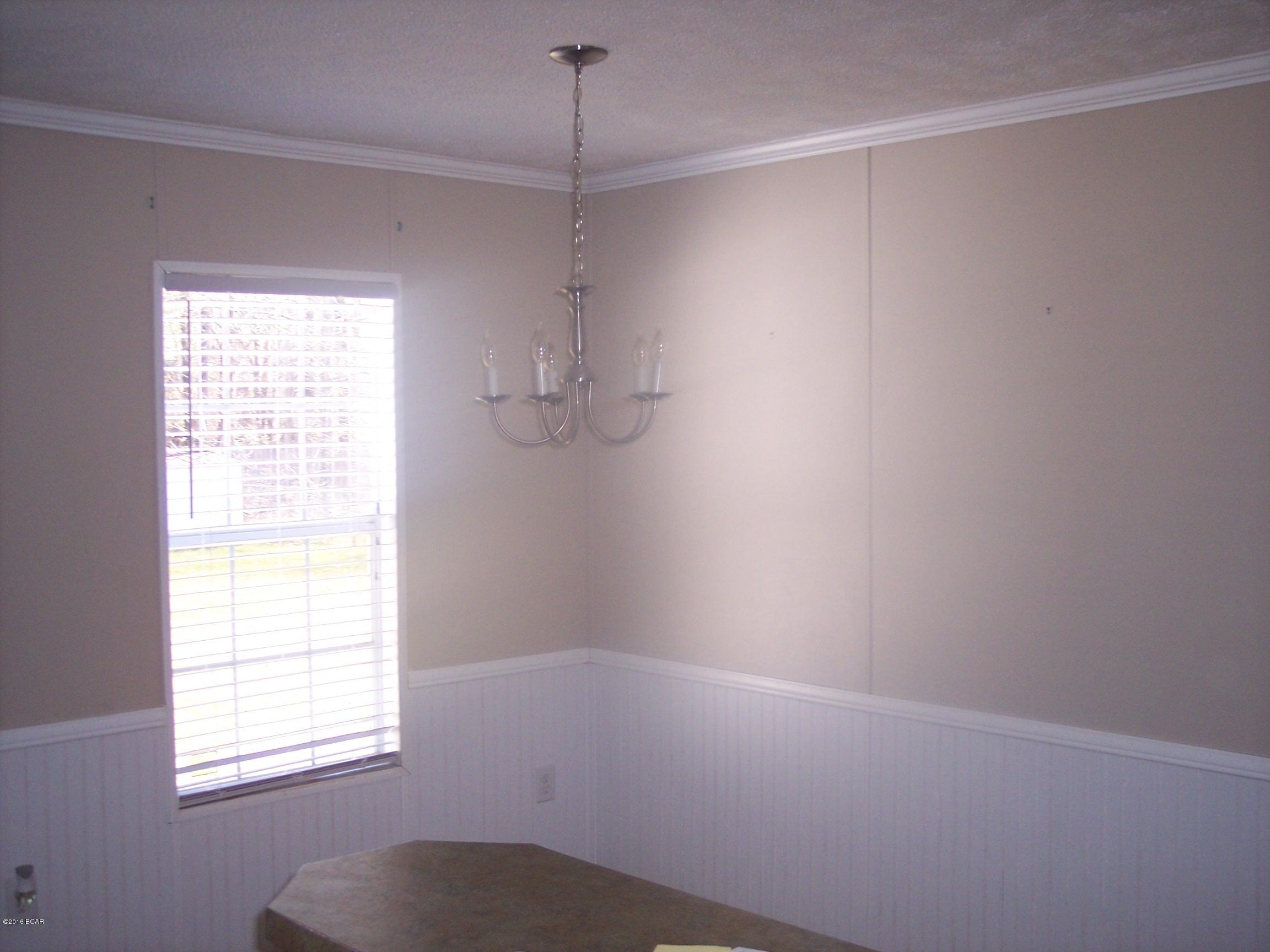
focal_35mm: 39
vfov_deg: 36.8
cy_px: 476
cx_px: 635
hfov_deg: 47.9
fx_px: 1431
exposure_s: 1/90
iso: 140
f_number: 2.8
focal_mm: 8
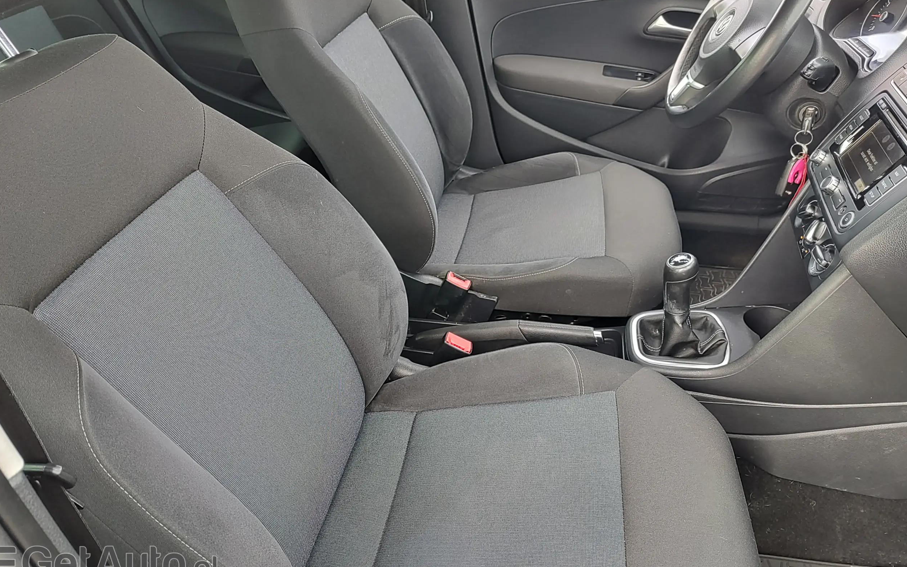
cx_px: 444
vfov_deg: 49.1
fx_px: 618
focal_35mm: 25
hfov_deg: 72.5
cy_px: 241
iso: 129
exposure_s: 1/100
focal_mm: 5.56
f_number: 1.8
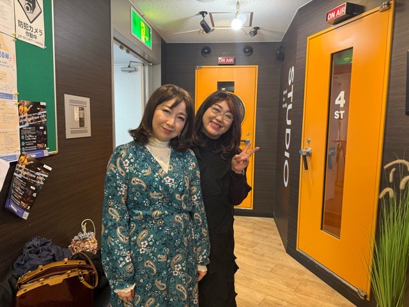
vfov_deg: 56.8
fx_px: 284
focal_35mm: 24
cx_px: 204
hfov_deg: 71.6
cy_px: 154
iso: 500
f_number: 1.78
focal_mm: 6.76
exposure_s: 1/50
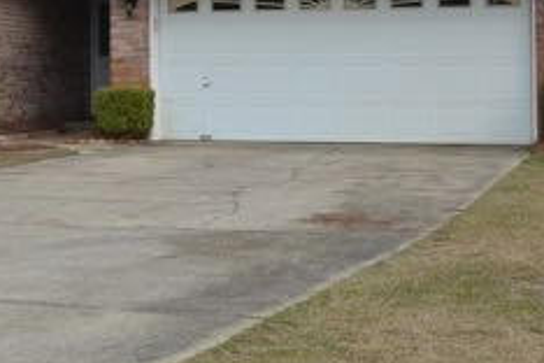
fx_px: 1360
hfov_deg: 22.1
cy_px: -12
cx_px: 65
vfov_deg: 14.9
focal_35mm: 90
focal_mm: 22
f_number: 8
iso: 160
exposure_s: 1/250
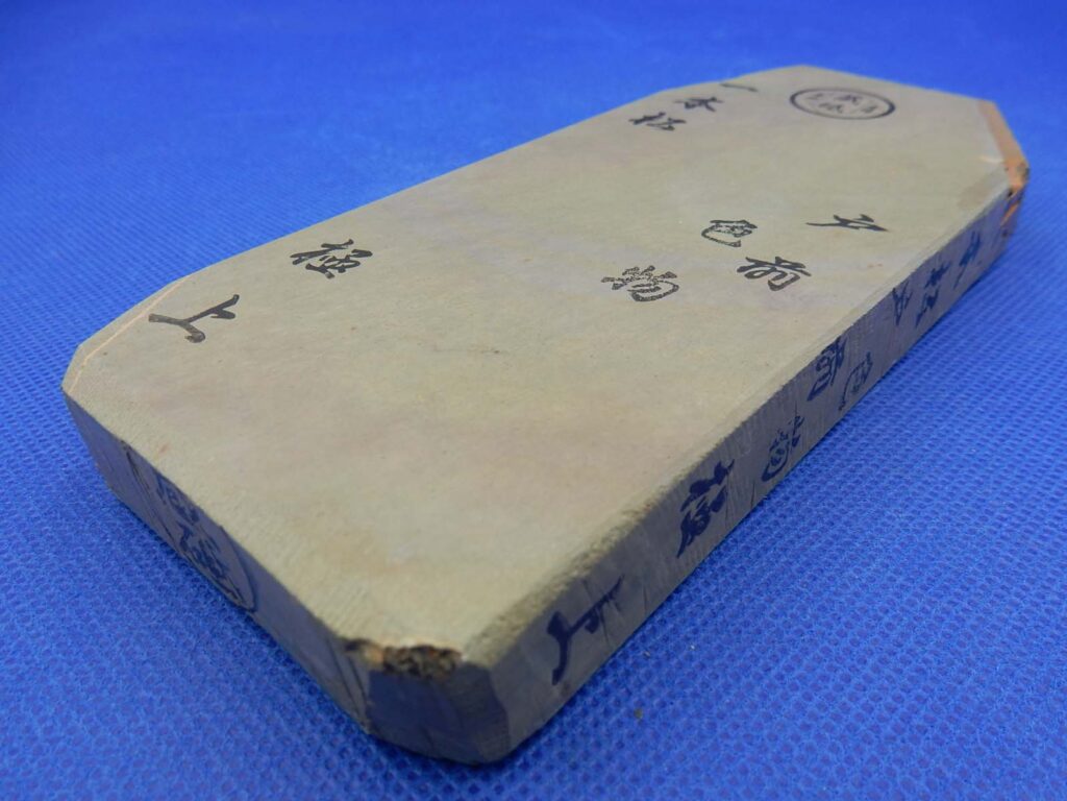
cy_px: 400
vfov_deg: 54.9
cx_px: 534
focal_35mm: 25
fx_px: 771
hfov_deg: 69.4
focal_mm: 4.5
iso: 125
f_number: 3.7
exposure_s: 1/80
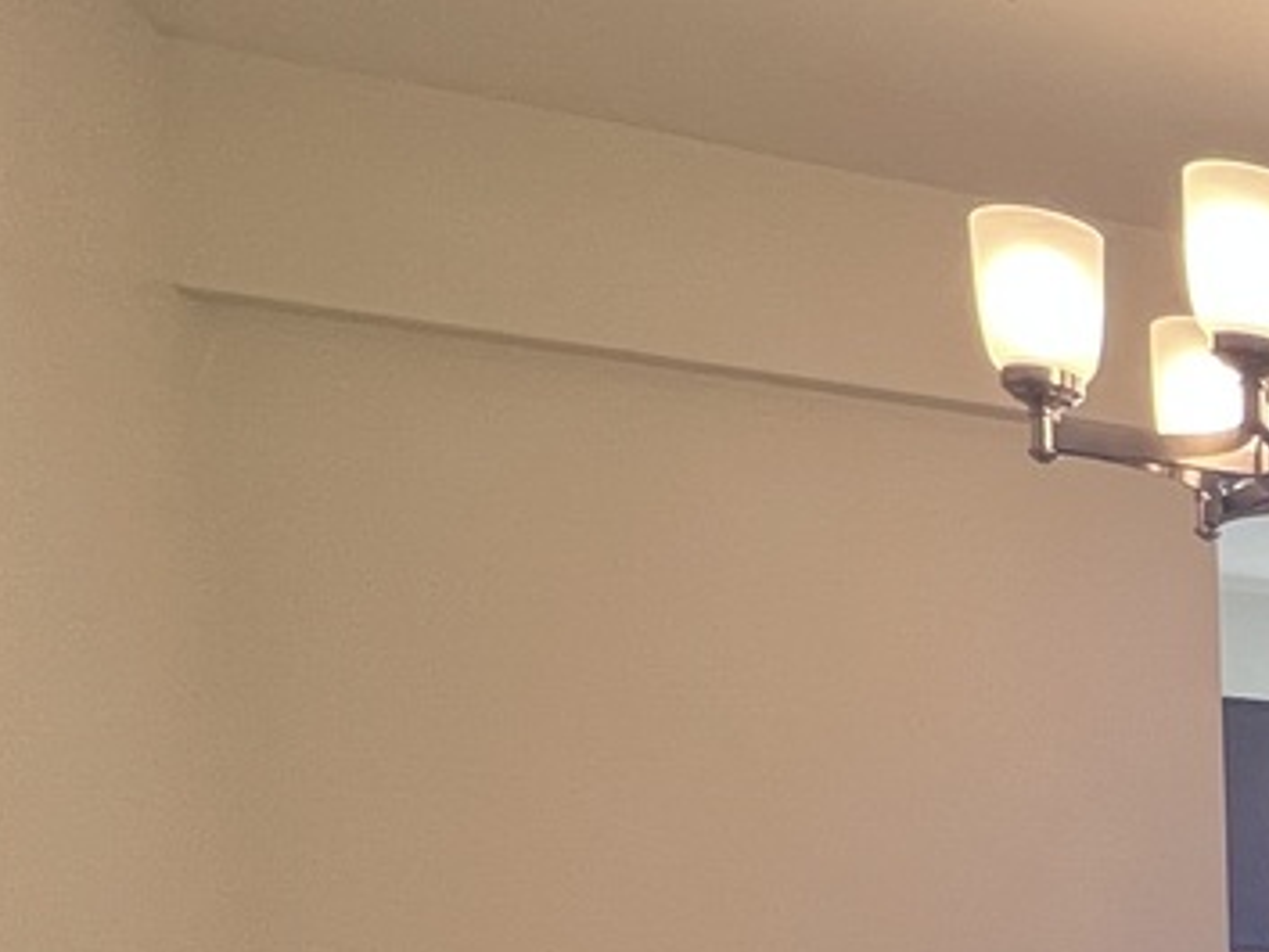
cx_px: 2315
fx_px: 1944
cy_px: 1243
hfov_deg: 21.7
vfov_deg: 24.1
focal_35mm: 53
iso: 250
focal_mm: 1.57
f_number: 1.8
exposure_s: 1/120
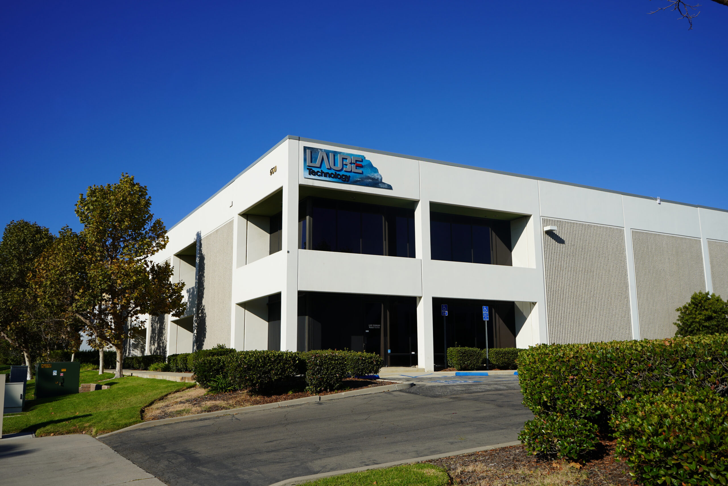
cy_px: 243
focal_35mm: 31
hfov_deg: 60.3
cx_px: 364
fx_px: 627
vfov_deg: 42.3
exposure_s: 1/250
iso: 100
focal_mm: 31
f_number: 10
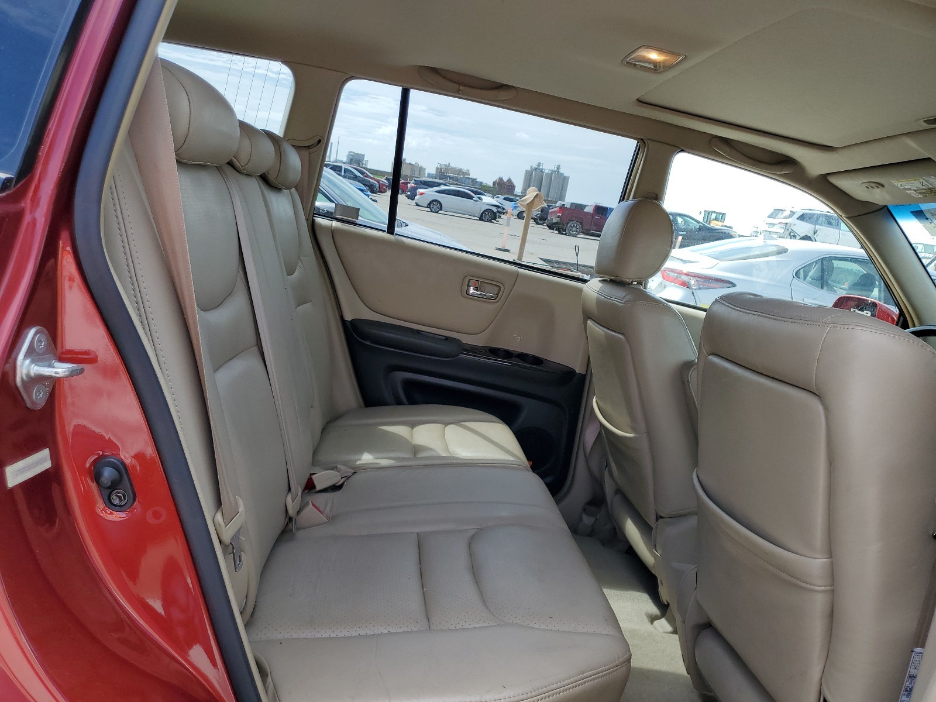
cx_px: 468
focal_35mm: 26
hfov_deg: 67.3
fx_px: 703
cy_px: 351
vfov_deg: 53.1
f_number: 1.5
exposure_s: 1/769
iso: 50
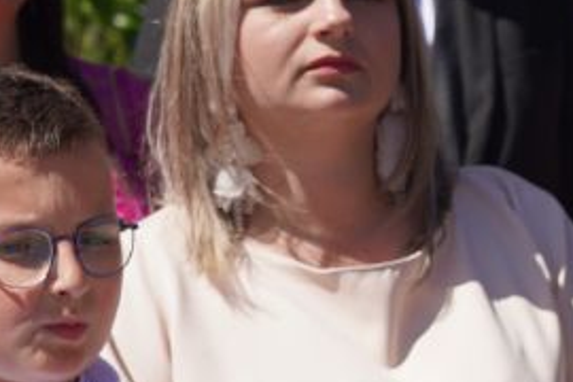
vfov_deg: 5.5
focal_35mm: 250
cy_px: 298
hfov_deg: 8.1
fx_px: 3979
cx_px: 783
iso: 100
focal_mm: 52
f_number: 5
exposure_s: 1/1000
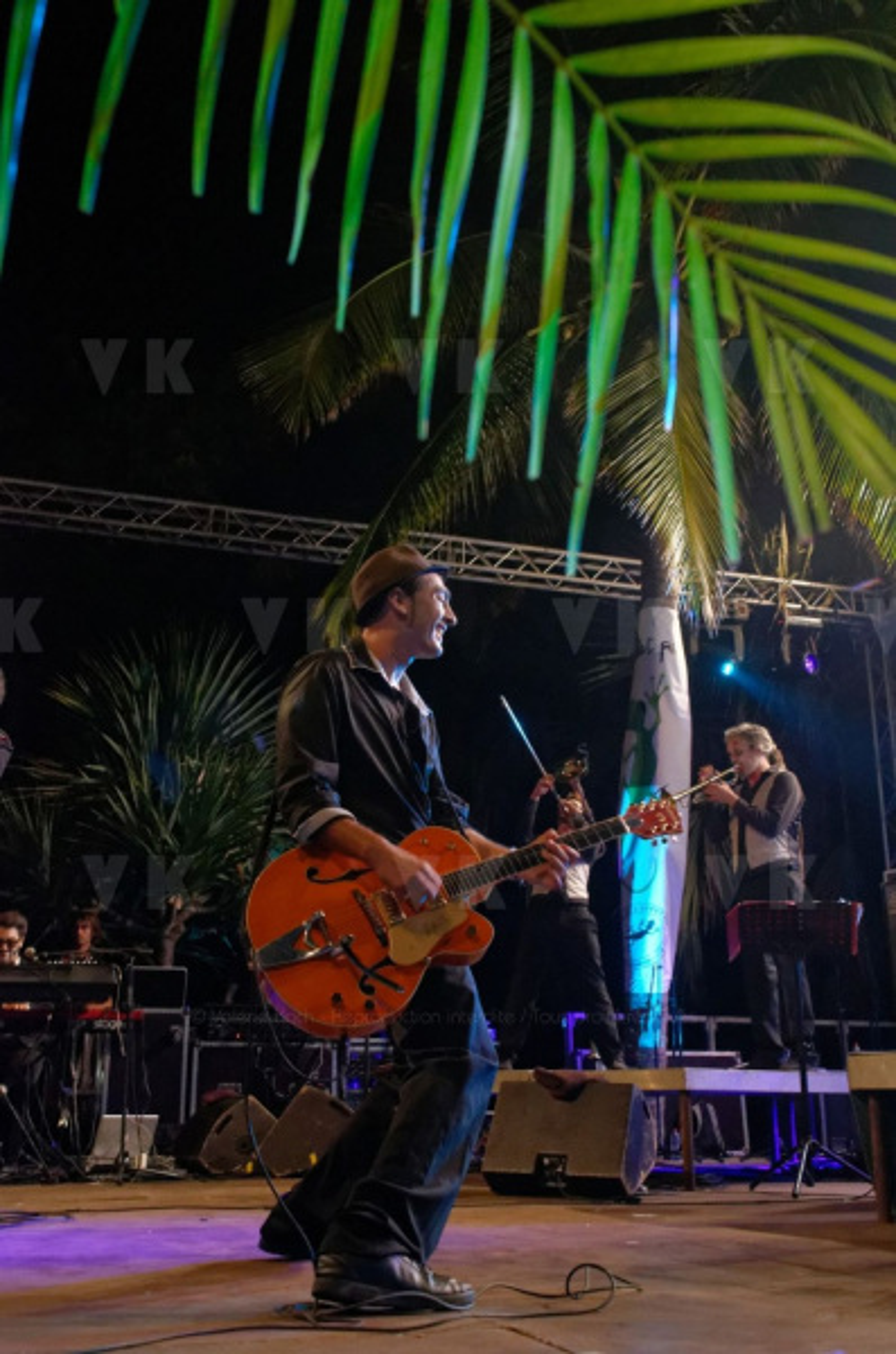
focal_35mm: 36
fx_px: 1351
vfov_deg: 53.2
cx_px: 448
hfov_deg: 36.7
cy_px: 677
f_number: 5.6
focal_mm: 24
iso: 2500
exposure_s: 1/60
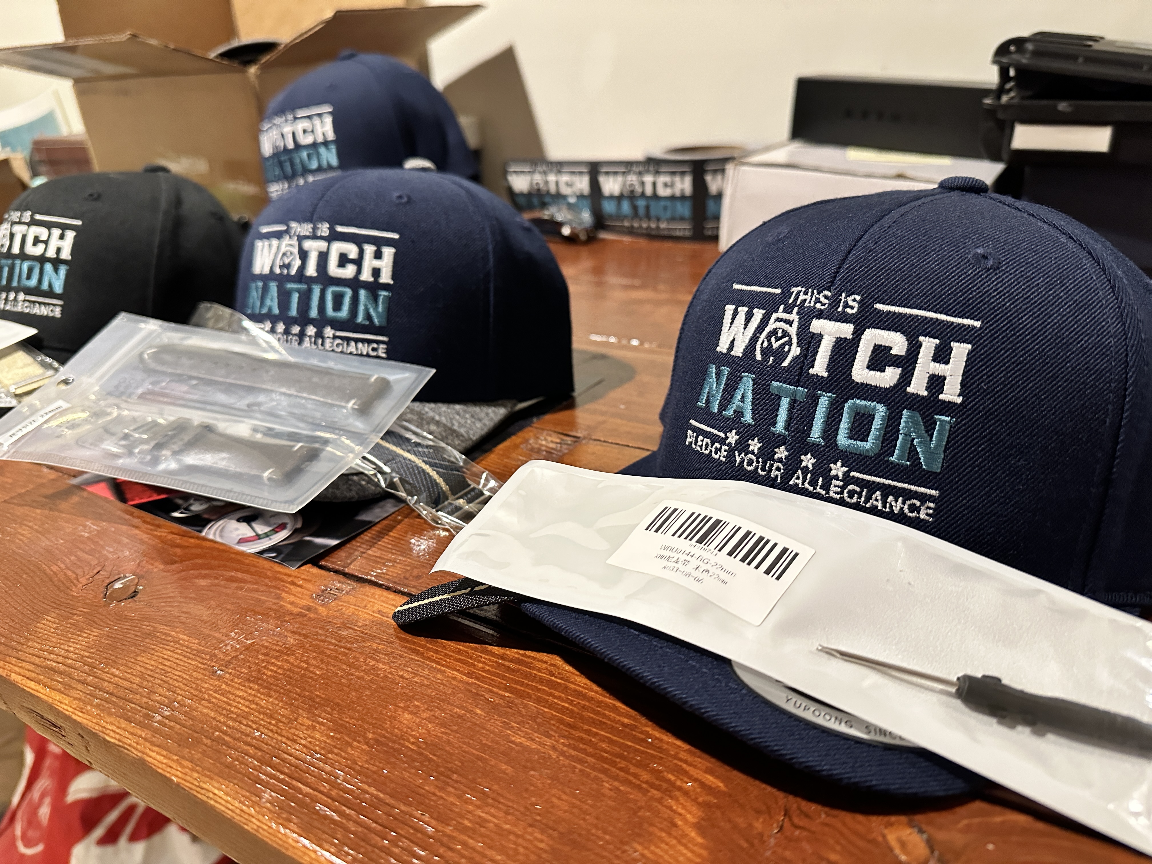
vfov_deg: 56.8
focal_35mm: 24
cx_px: 576
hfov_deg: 71.6
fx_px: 799
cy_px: 432
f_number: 1.78
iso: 500
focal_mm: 6.86
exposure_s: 1/60
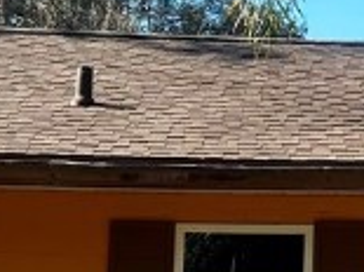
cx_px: 496
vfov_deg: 8.6
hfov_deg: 11.2
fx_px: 1807
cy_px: 188
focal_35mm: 172
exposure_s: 1/1751
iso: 50
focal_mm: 5.7
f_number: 1.5
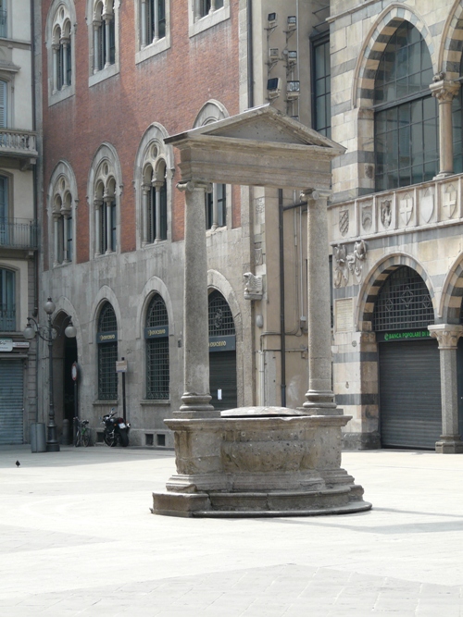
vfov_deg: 24.1
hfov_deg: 18.2
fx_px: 1445
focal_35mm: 81
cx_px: 232
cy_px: 308
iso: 100
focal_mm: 13.3
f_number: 4
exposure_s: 1/160
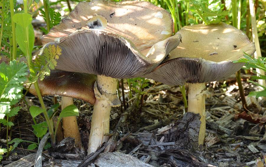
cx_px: 133
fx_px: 914
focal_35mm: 126
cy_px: 78
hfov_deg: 16.6
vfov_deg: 10.4
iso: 800
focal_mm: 82
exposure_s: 1/100
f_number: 14
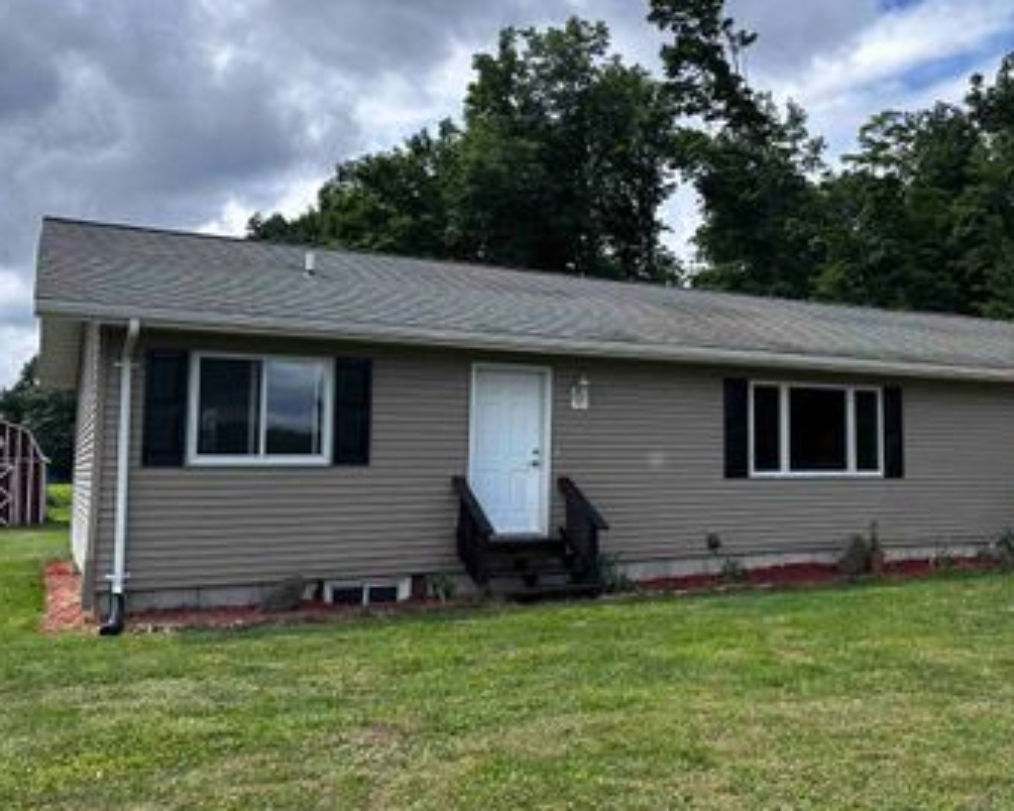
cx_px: 742
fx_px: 1050
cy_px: 392
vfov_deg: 42.2
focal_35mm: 35
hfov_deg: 49.8
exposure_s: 1/3597
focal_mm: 6.86
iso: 80
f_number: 1.78
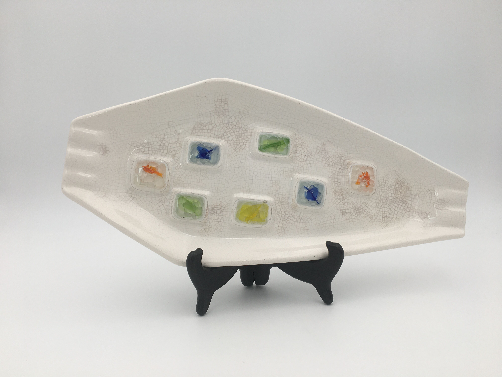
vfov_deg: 48.2
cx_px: 251
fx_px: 421
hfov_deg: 61.7
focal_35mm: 29
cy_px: 188
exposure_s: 1/292
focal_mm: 4.15
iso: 25
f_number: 2.2
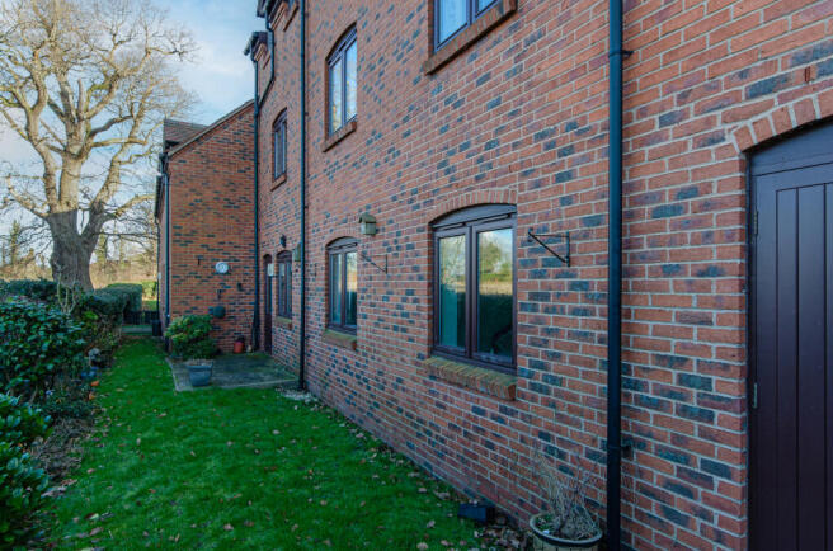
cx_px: 416
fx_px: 450
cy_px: 276
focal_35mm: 20
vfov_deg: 62.9
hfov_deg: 85.6
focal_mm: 13
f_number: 8
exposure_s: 1/80
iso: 400
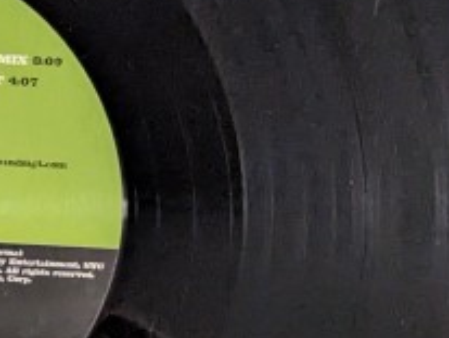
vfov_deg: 6.3
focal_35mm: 236
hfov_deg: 8.3
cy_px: 245
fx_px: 3066
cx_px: -152
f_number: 1.85
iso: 930
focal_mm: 6.81
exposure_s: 1/60
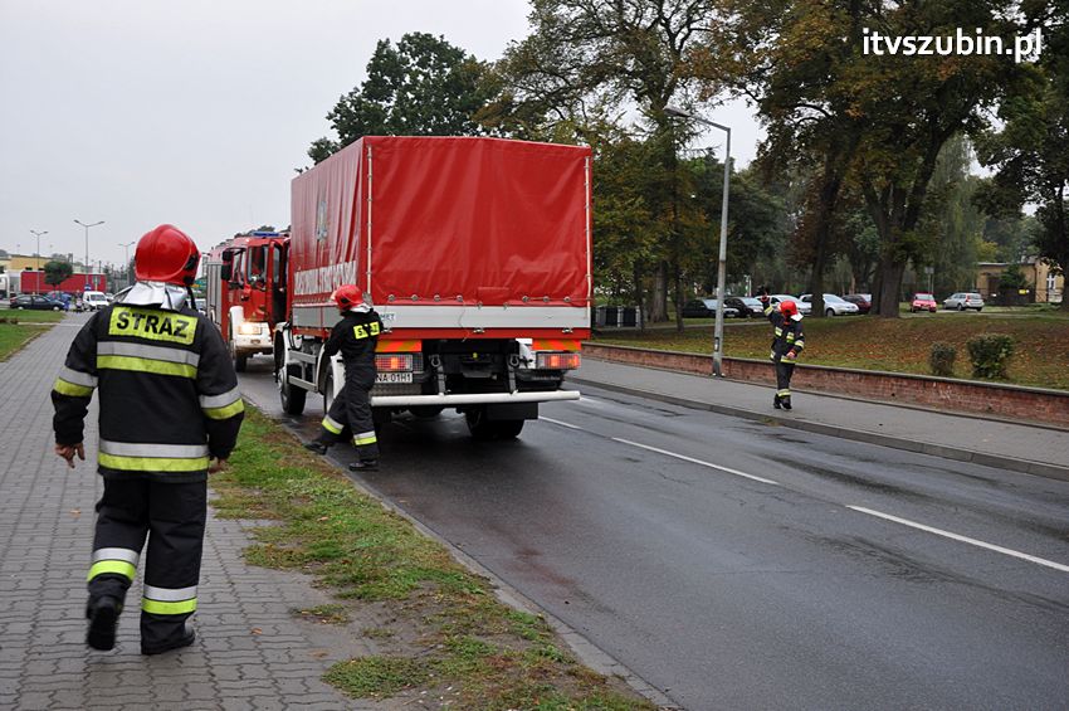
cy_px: 356
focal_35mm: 45
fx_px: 1335
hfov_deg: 43.6
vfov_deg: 29.8
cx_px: 534
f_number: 7.1
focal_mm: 30
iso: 200
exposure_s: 1/50
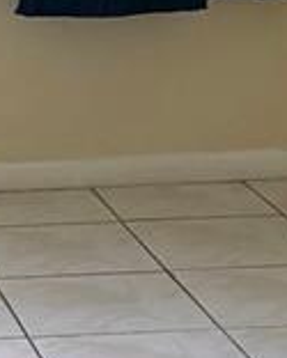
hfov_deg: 8.3
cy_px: 151
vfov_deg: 10.7
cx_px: -246
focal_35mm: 180
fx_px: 1909
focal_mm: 6.76
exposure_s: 1/243
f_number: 1.78
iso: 125
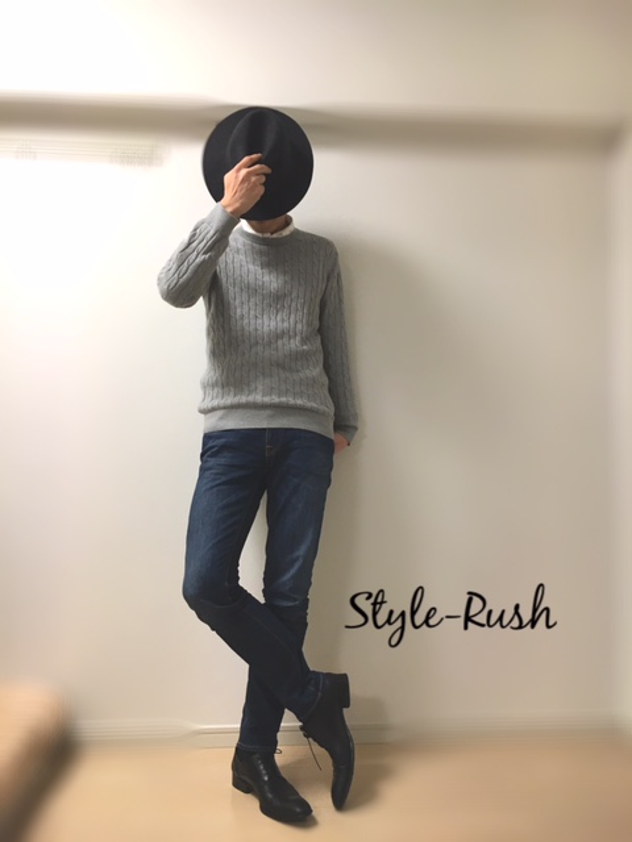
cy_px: 421
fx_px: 706
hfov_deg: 48.2
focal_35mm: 29
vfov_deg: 61.7
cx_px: 316
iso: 32
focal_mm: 4.15
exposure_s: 1/30
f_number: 2.2
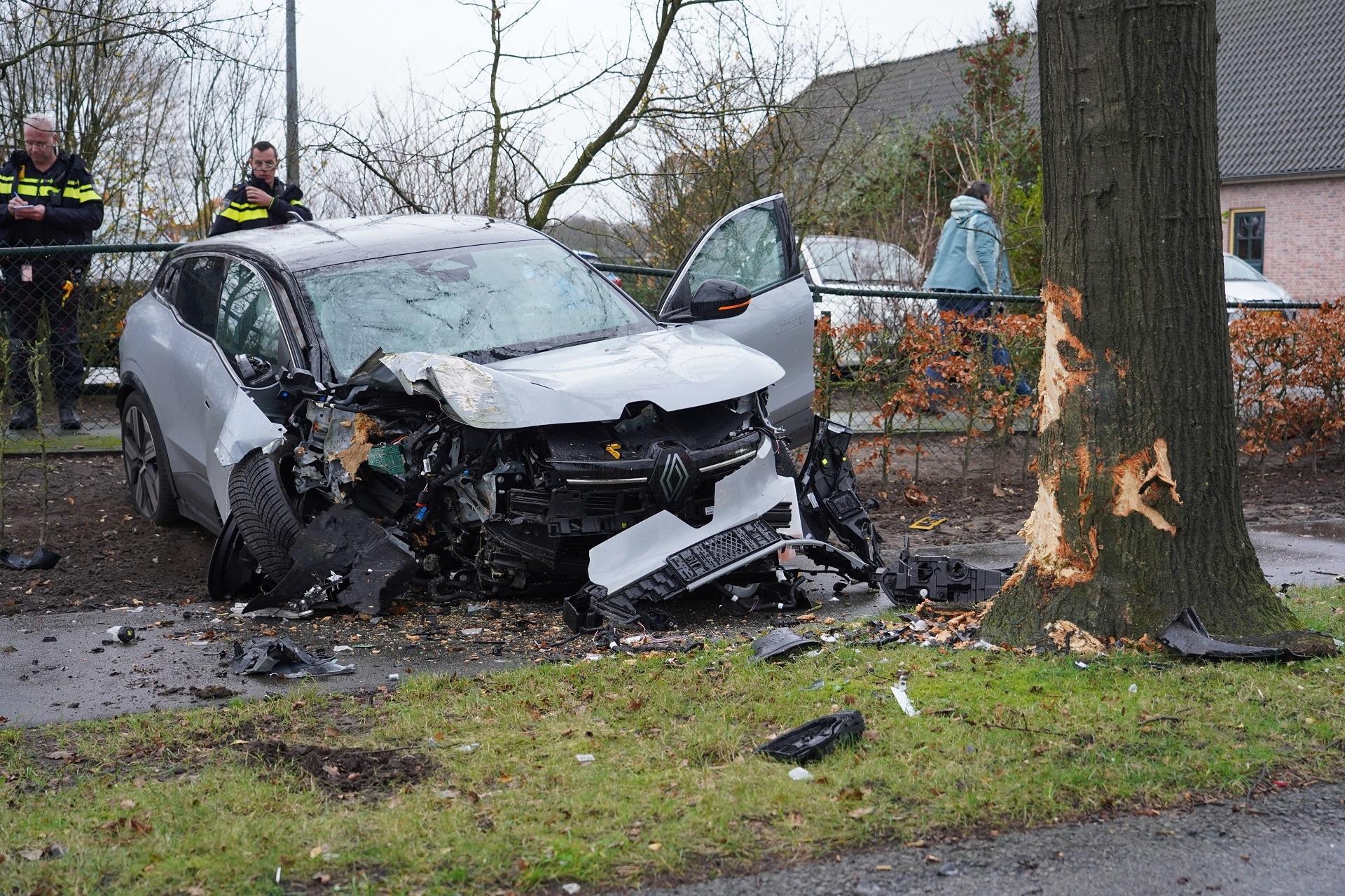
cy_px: 448
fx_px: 1756
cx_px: 672
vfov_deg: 28.6
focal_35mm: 47
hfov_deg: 41.9
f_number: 4
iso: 800
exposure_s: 1/160
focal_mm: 47
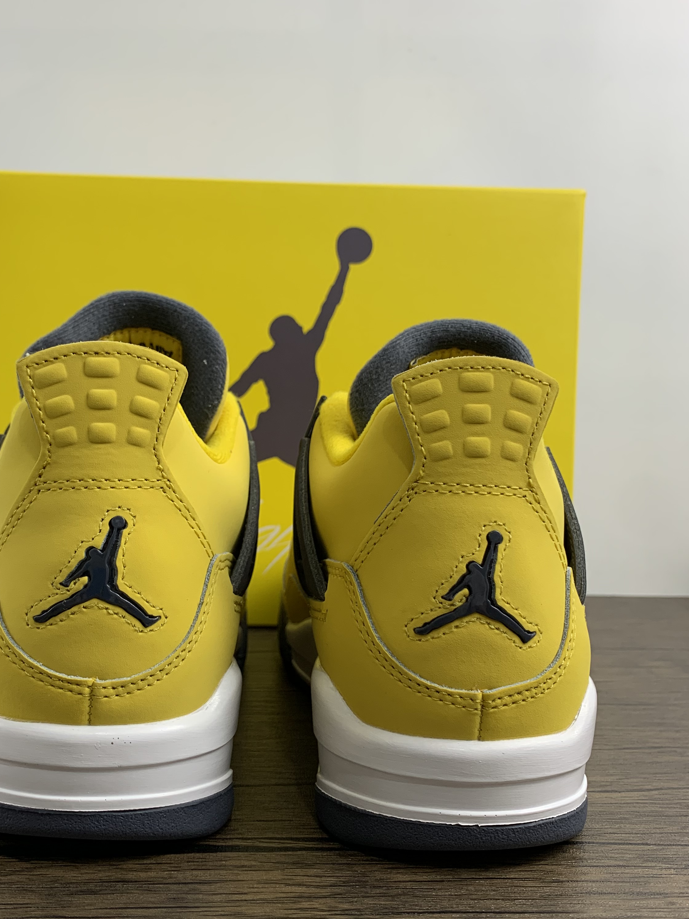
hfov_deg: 40.6
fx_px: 929
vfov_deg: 52.6
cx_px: 283
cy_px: 471
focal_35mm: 35
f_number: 1.8
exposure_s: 1/122
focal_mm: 4.25
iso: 50
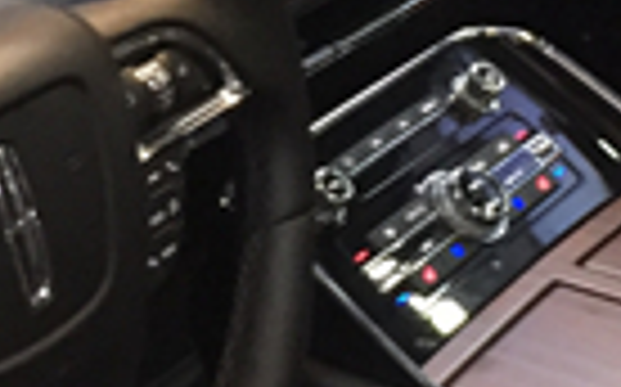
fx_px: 2266
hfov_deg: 15.6
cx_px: 220
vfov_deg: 9.7
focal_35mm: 134
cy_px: 4
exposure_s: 1/17
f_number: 2.2
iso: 320
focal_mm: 4.15
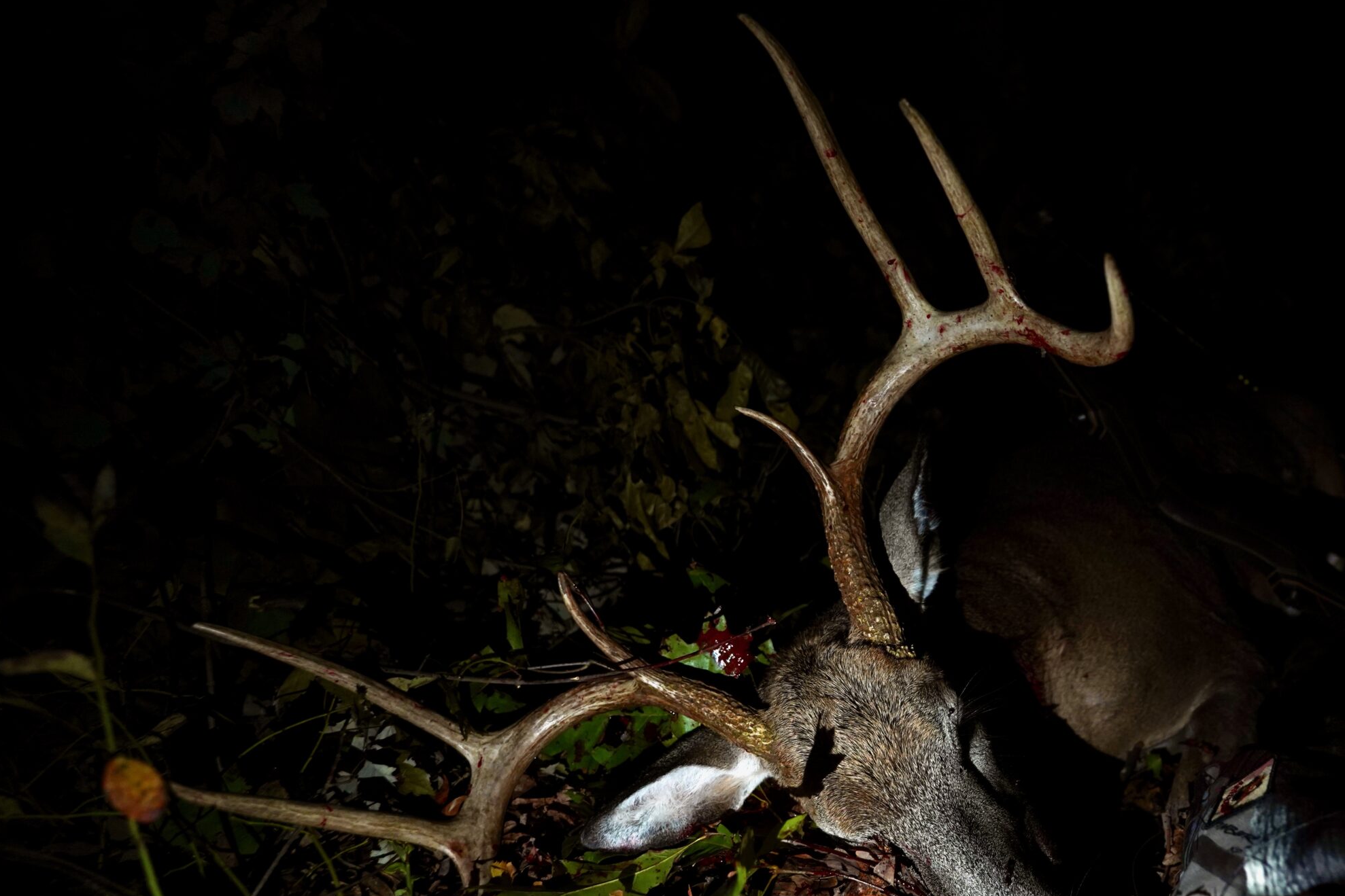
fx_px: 822
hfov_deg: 77.1
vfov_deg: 56.6
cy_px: 554
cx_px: 845
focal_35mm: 22
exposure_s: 1/10
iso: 1600
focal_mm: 17
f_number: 2.8
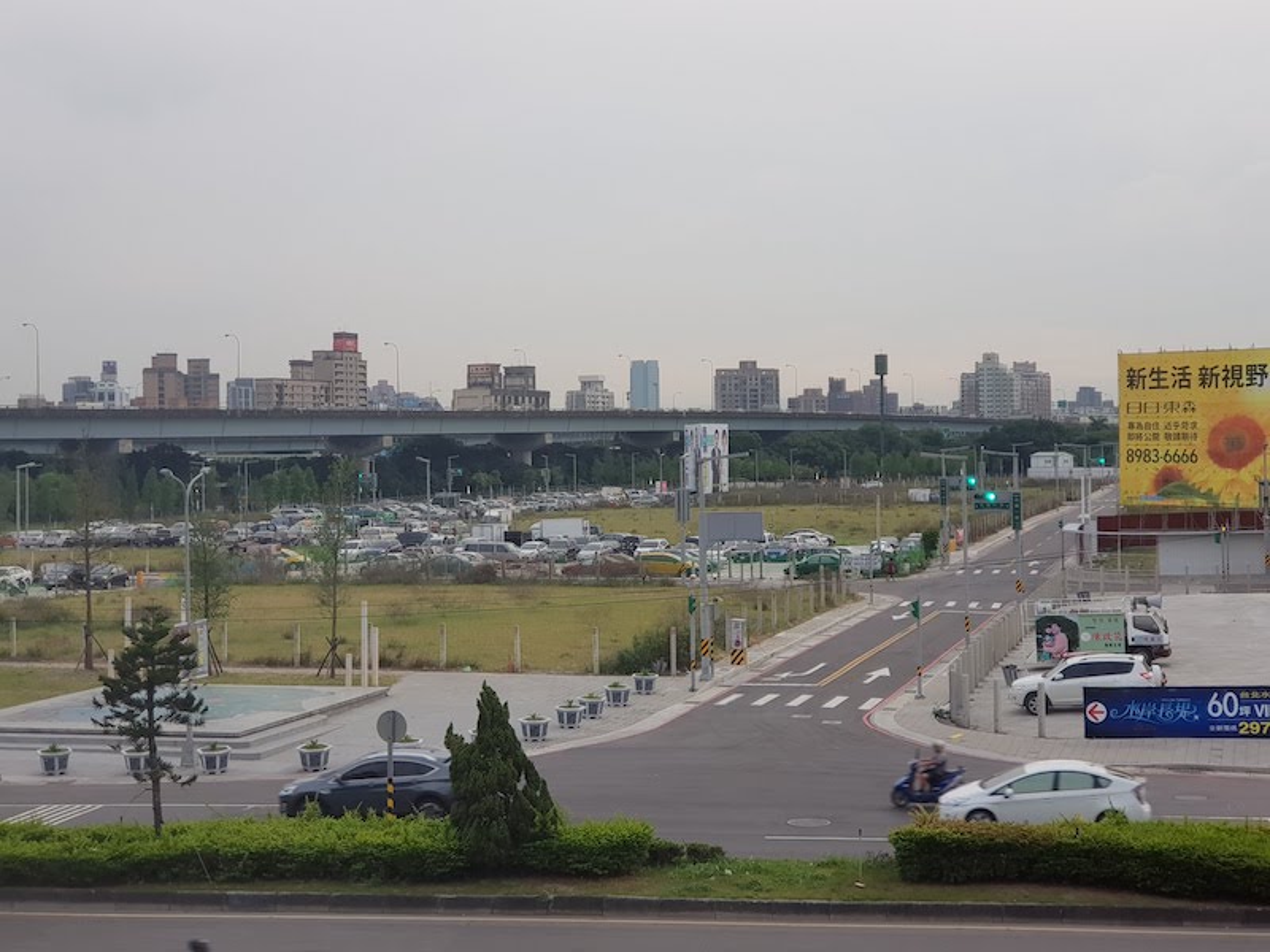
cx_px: 635
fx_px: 1908
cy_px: 476
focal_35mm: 52
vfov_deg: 28.0
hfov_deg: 36.8
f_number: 2.4
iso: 25
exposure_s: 1/90
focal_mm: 6
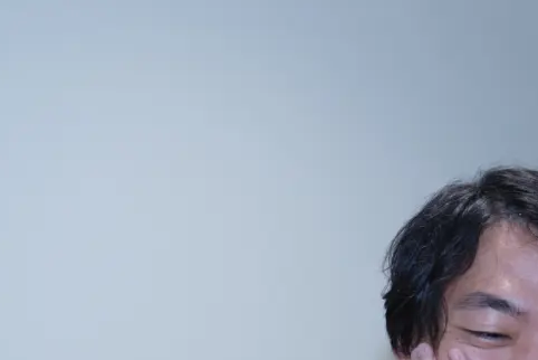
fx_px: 1391
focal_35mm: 93
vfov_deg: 14.1
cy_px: 477
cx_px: 80
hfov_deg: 21.5
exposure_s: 1/125
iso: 250
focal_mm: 35
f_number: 3.2
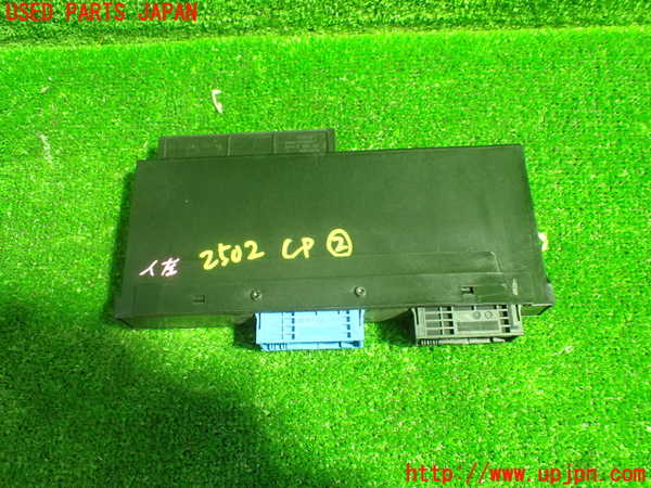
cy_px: 244
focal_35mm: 30
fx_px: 564
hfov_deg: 60.0
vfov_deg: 46.8
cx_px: 326
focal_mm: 5.4
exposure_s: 1/30
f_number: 2.3
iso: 1000
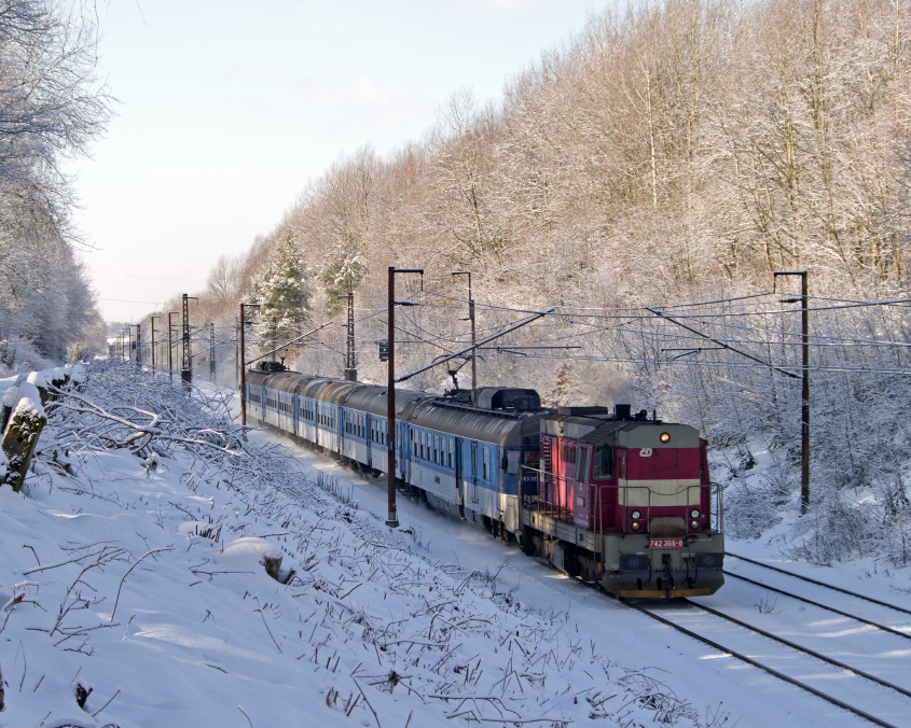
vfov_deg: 15.5
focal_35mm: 99
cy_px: 365
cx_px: 361
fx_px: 2669
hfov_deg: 19.3
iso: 400
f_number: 8
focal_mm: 57.5
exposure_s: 1/500
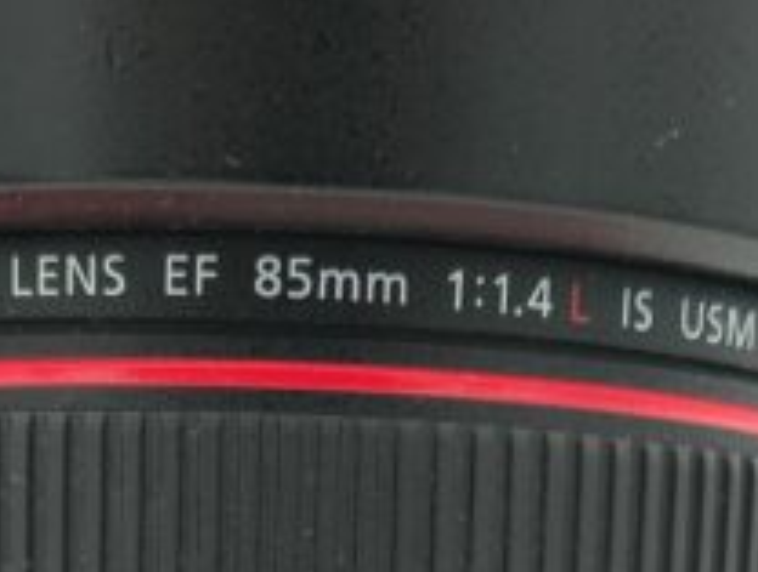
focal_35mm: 59
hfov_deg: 32.4
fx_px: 1295
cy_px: 698
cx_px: 255
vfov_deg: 22.8
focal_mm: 5.56
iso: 100
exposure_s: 1/215
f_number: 1.8
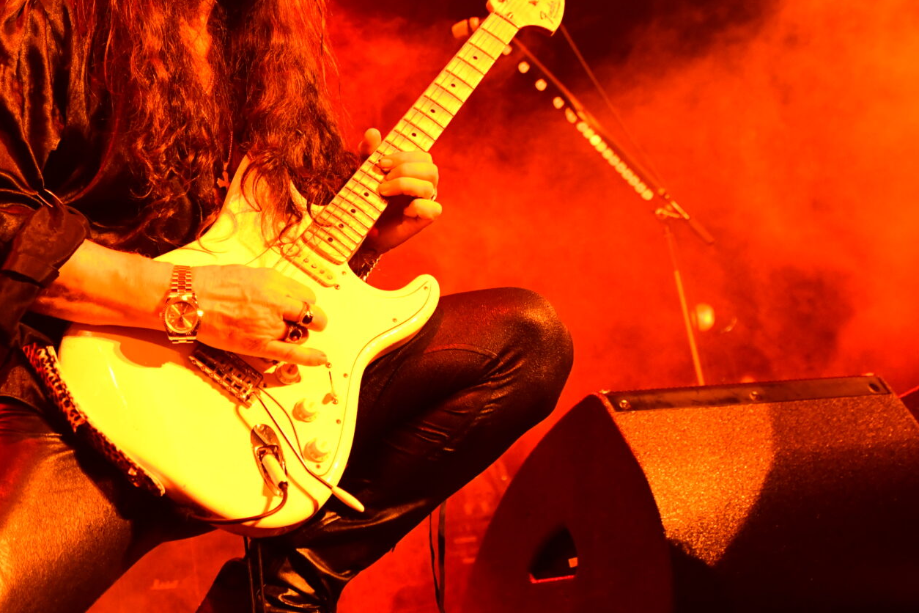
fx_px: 1251
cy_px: 253
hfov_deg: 38.4
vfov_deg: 27.5
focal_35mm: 49
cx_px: 151
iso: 2500
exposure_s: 1/160
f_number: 5
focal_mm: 24
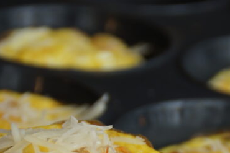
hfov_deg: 7.1
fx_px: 1853
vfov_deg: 4.7
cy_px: 263
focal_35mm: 290
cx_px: 159
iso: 100
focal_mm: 70
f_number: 5.6
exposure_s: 1/15
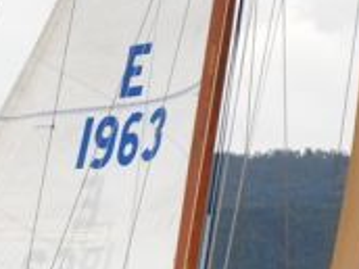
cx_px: 21
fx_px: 6969
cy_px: 468
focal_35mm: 672
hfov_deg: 2.9
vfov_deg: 2.2
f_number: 5
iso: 200
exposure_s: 1/400
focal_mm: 100
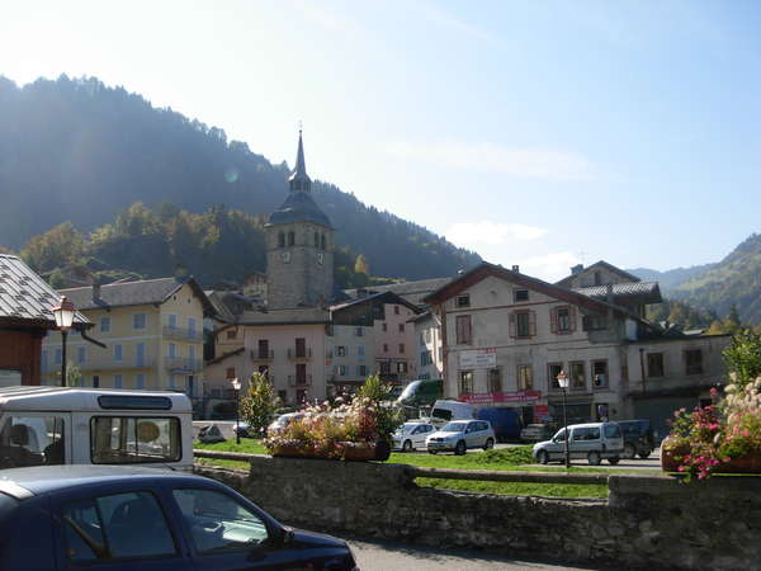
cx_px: 380
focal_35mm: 38
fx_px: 835
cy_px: 286
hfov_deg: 49.0
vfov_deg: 37.7
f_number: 2.9
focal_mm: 6.3
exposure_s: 1/912
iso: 79
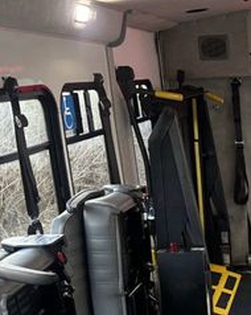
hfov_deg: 22.2
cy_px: 306
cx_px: 308
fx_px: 586
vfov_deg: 28.4
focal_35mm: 63
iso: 320
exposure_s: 1/60
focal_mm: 6.76
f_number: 1.78
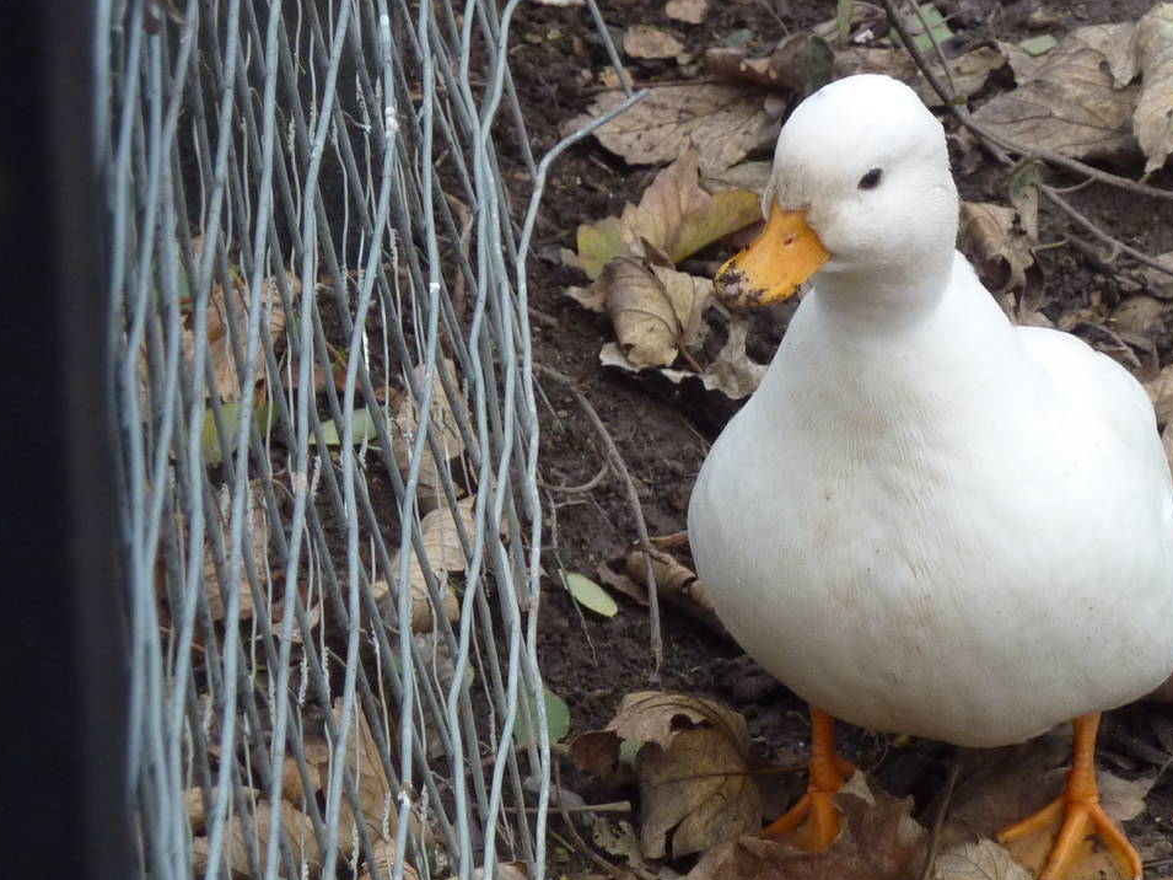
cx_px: 817
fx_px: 10334
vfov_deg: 4.9
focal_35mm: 305
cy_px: 528
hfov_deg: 6.5
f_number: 4.5
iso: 200
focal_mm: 29.9
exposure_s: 1/125
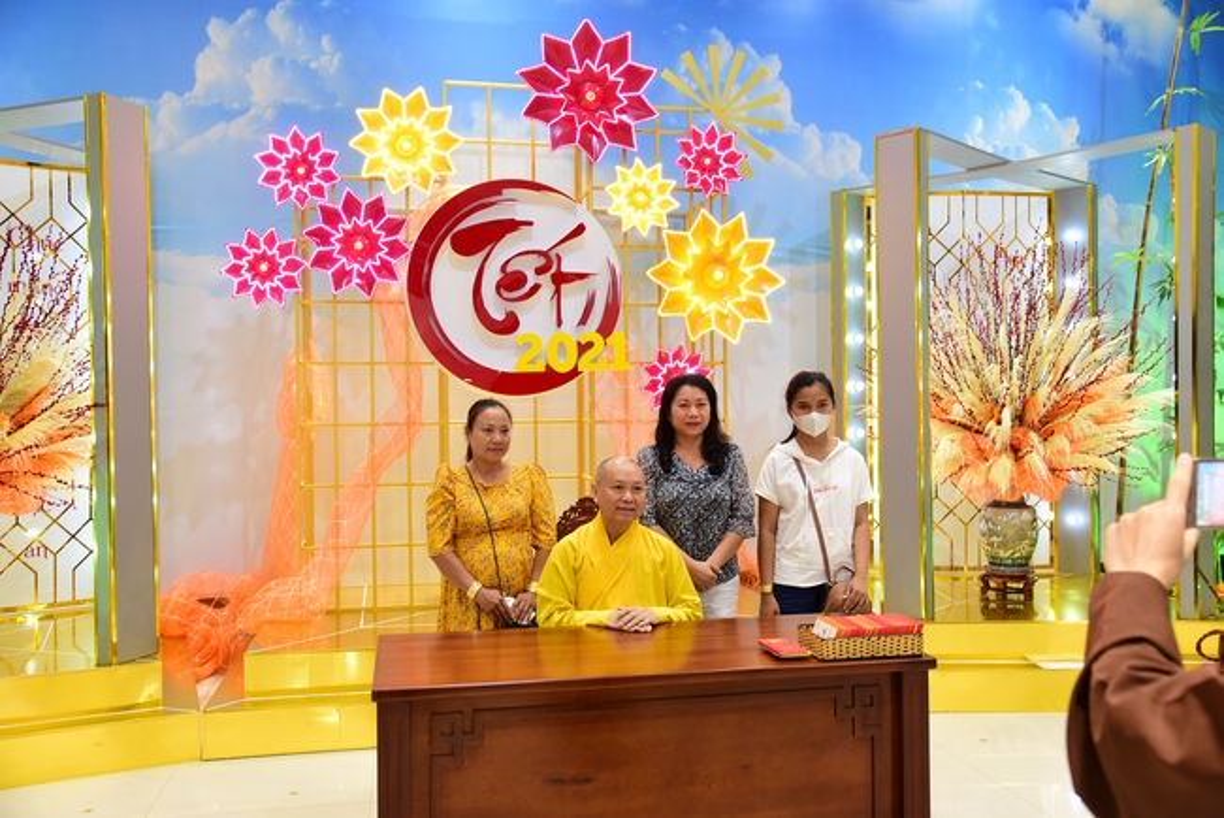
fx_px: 1088
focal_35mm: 32
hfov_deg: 58.7
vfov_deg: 41.2
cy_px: 409
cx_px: 612
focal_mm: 32
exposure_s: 1/40
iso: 1000
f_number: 5
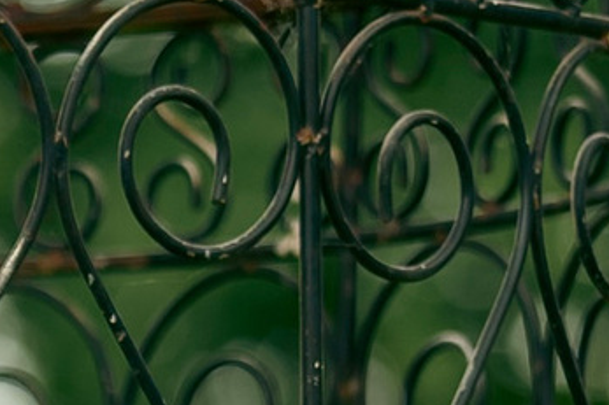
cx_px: -1083
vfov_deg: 0.9
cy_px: 1003
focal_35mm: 1493
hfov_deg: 1.4
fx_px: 25243
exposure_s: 1/500
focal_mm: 135
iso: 100
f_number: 1.8
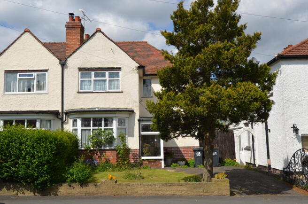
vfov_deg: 39.8
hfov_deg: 57.3
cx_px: 154
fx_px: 282
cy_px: 102
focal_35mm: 33
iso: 100
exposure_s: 1/250
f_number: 11
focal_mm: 22
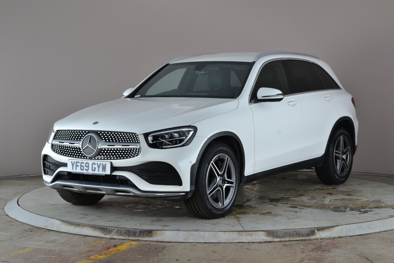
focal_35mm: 69
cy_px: 132
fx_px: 755
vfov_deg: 19.7
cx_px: 197
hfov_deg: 29.2
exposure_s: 1/8
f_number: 10
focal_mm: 46
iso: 250
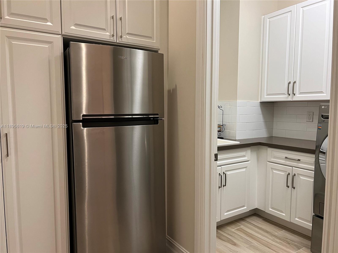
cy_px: 126
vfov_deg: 53.1
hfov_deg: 67.3
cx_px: 169
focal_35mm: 26
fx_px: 254
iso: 125
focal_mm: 5.7
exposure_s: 1/60
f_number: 1.5
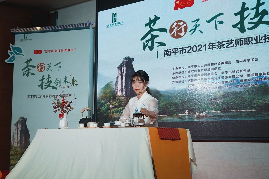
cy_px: 90
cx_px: 134
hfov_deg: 35.1
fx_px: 426
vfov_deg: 23.8
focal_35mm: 57
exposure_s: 1/160
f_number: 7.1
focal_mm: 57
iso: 640
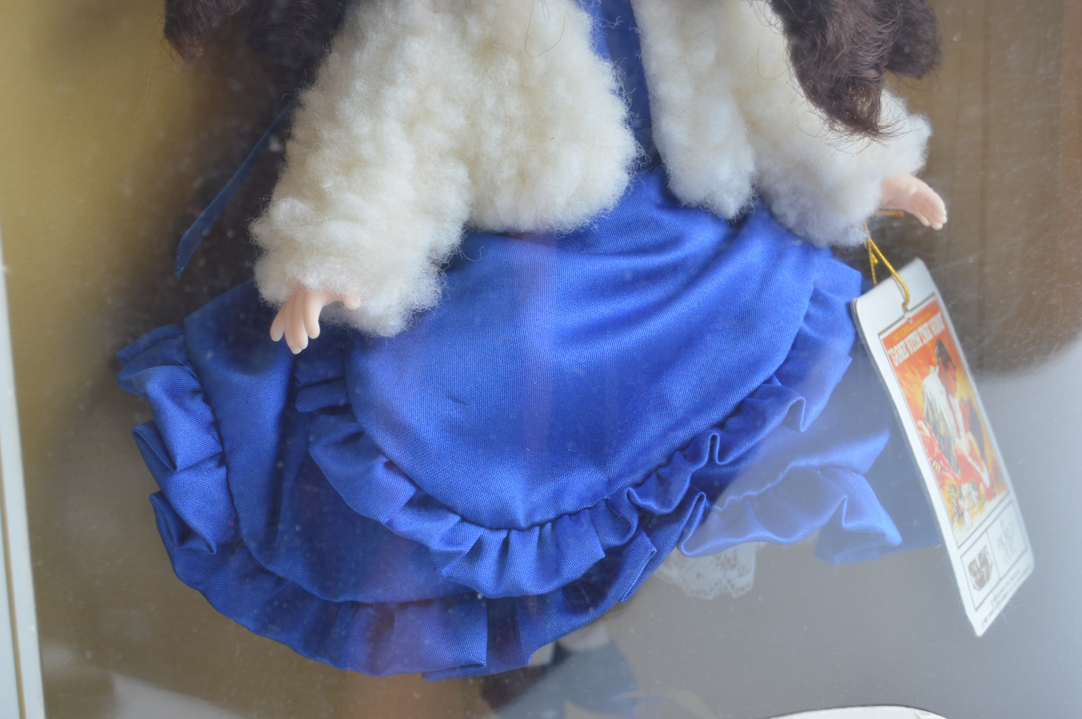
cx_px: 541
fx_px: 2477
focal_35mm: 82
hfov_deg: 24.6
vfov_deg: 16.5
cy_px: 360
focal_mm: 55
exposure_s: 1/30
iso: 100
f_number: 7.1
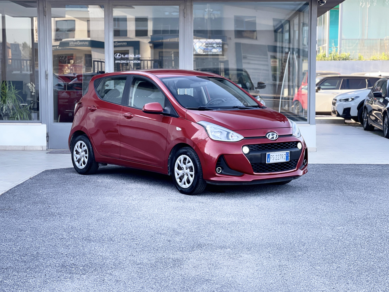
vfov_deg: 22.9
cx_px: 194
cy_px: 146
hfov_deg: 30.3
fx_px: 719
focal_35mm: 64
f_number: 2.2
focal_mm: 7.5
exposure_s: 1/121
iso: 40
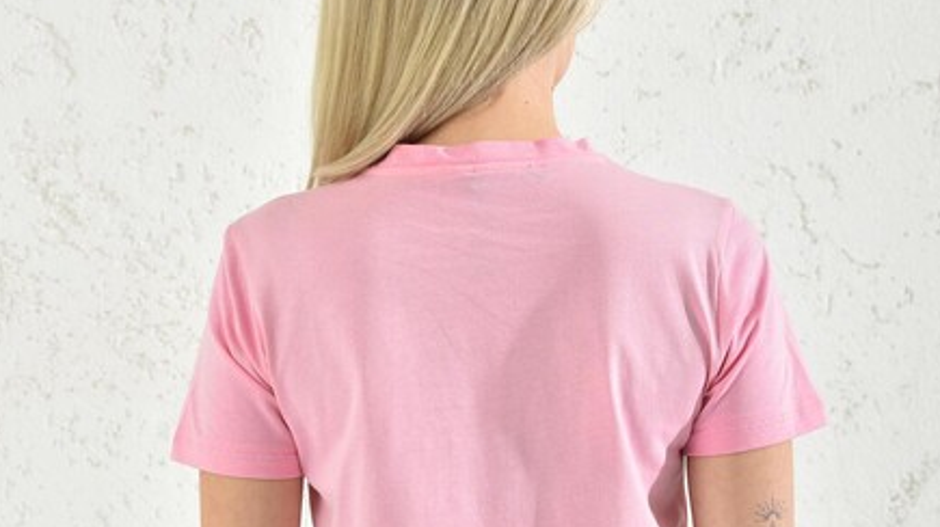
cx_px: 527
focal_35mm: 94
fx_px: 2341
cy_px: 430
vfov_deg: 12.8
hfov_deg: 22.7
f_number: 7.1
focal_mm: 52
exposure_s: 1/160
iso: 100
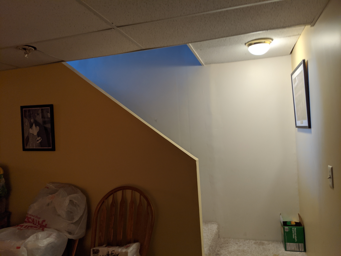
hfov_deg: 65.3
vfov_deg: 51.4
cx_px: 170
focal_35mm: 27
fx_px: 266
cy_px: 128
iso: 69
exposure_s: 1/24
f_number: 1.8
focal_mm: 4.44
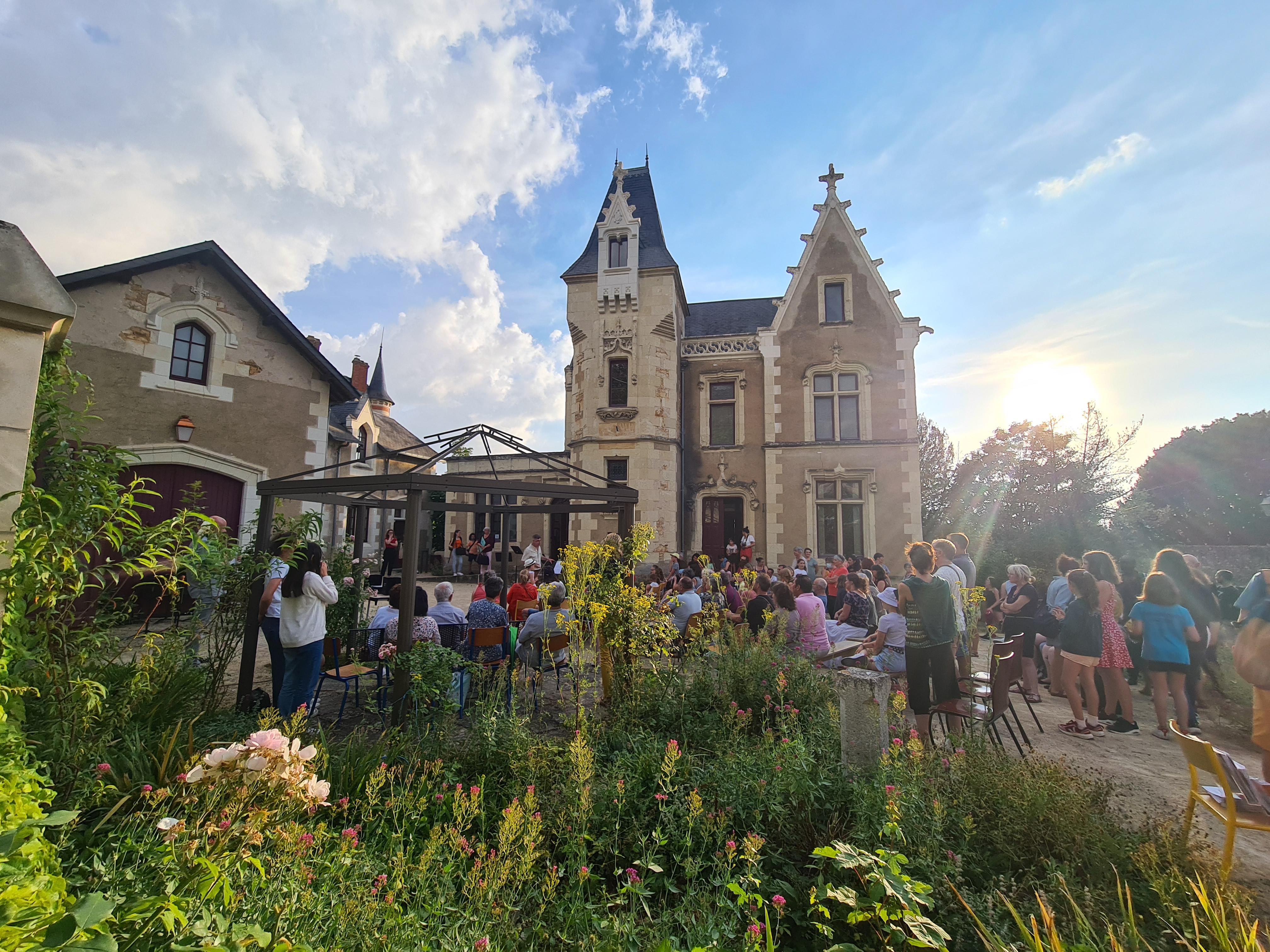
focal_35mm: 13
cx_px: 635
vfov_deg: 89.9
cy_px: 476
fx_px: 477
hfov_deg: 106.2
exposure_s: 1/1260
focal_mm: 2.2
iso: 50
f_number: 2.2
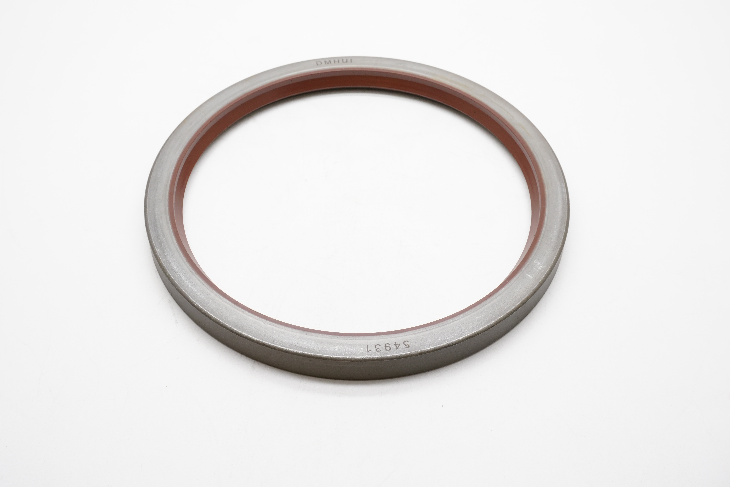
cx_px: 365
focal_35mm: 42
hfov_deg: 46.4
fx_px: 852
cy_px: 244
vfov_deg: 31.9
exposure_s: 1/60
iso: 800
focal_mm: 28
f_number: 11
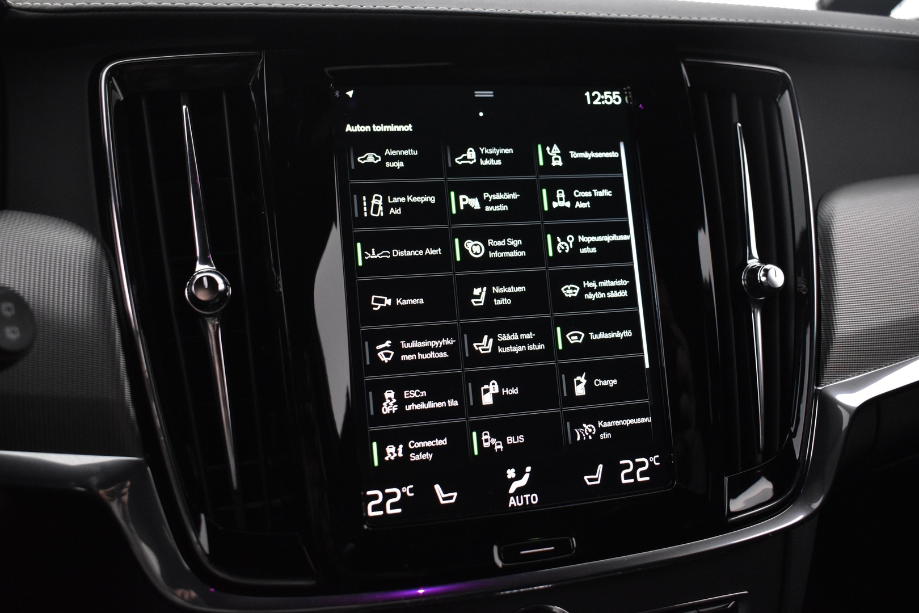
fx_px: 919
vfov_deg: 36.9
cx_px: 460
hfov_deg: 53.1
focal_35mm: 36
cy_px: 306
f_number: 3.8
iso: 2500
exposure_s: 1/40
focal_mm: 24
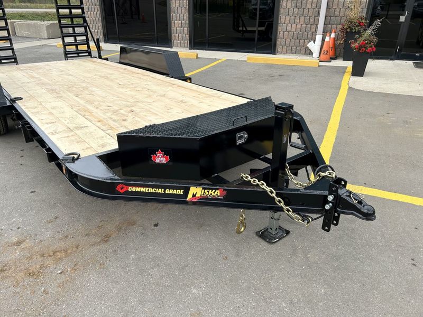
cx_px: 212
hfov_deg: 67.3
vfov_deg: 53.1
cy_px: 158
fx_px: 318
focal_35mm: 26
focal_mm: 5.7
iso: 50
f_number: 1.5
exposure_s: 1/1431
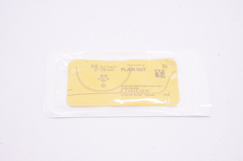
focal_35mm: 45
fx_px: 303
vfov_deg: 29.8
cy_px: 80
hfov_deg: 43.6
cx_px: 122
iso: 800
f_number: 22
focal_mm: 30
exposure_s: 1/10
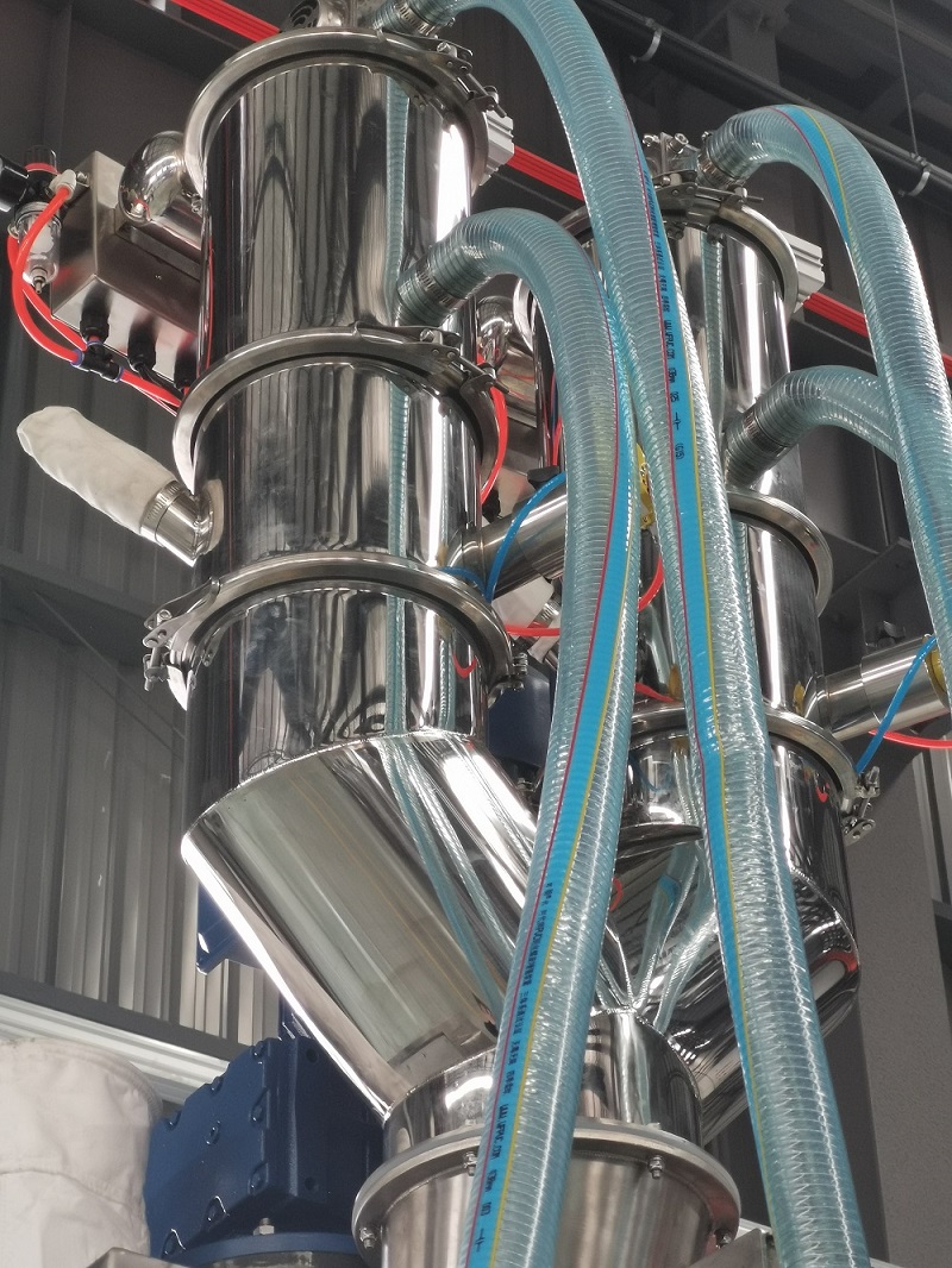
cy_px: 634
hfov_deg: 17.2
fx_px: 3152
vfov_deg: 22.8
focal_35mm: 86
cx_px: 476
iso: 160
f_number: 2.4
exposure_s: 1/50
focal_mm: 7.48
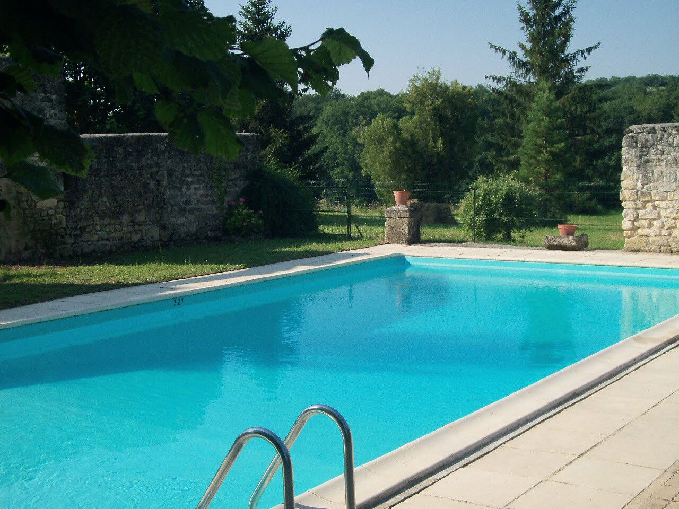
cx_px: 340
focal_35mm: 53
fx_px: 1040
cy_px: 254
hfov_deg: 36.2
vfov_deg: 27.5
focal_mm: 8.8
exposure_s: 1/125
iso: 80
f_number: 11.2
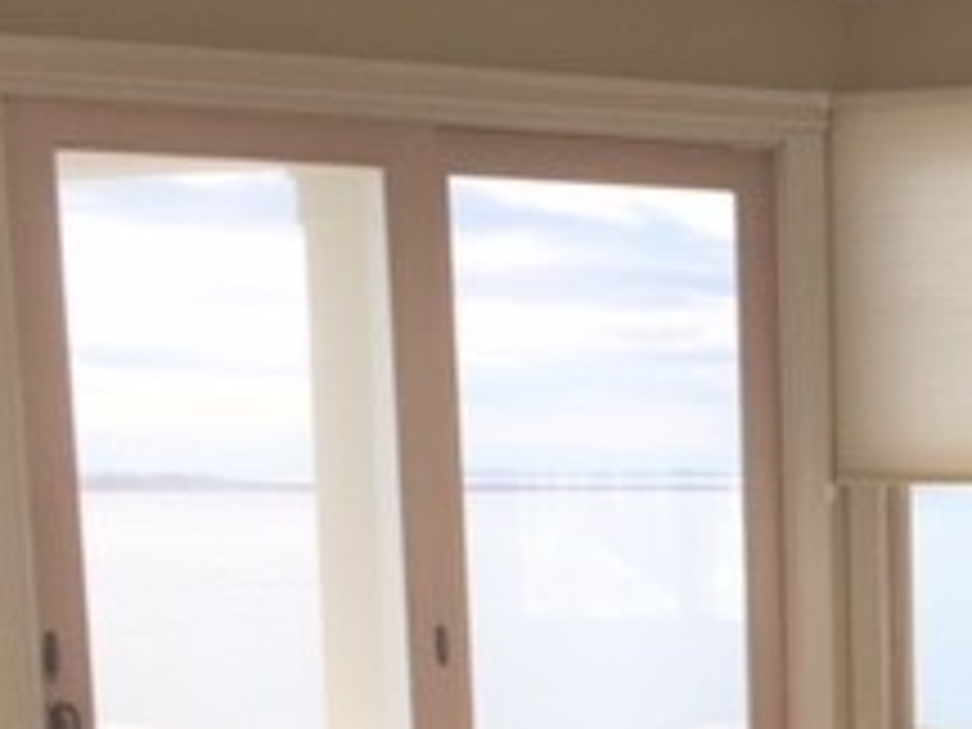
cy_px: 873
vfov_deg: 16.5
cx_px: 1197
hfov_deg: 21.0
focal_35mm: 86
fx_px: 2415
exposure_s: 1/842
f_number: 2.2
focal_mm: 4.15
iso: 32
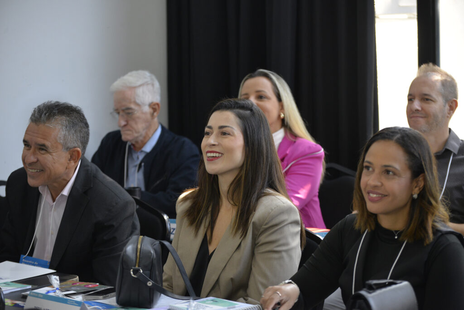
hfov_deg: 18.6
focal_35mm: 110
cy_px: 155
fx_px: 1419
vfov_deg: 12.5
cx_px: 232
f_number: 4.5
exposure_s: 1/160
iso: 1250
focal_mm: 110
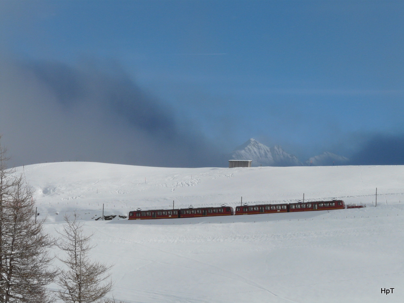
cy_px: 152
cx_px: 202
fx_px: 1611
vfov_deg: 10.7
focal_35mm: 138
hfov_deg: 14.3
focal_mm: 22.6
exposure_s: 1/800
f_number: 8
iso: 100
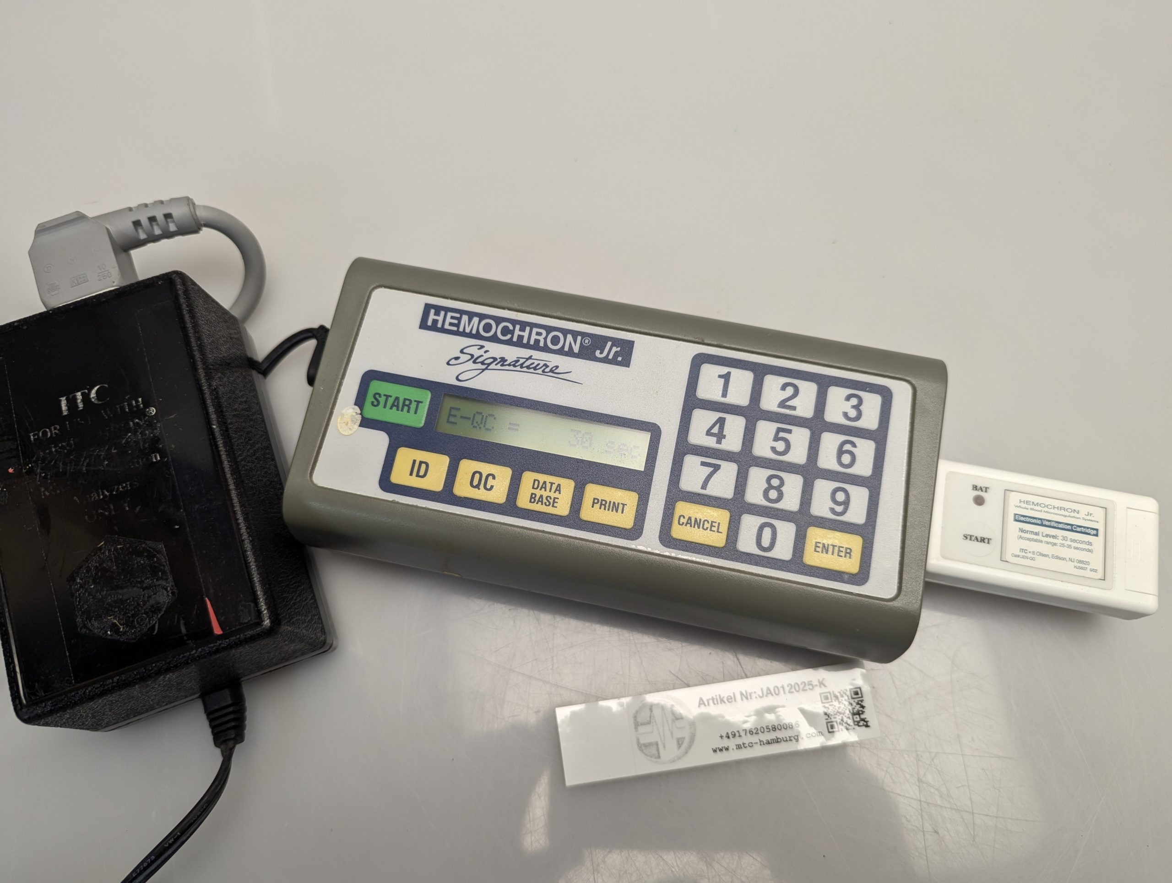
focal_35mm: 24
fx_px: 814
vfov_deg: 56.9
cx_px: 586
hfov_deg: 71.5
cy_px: 442
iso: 50
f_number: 1.85
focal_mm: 6.81
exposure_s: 1/121
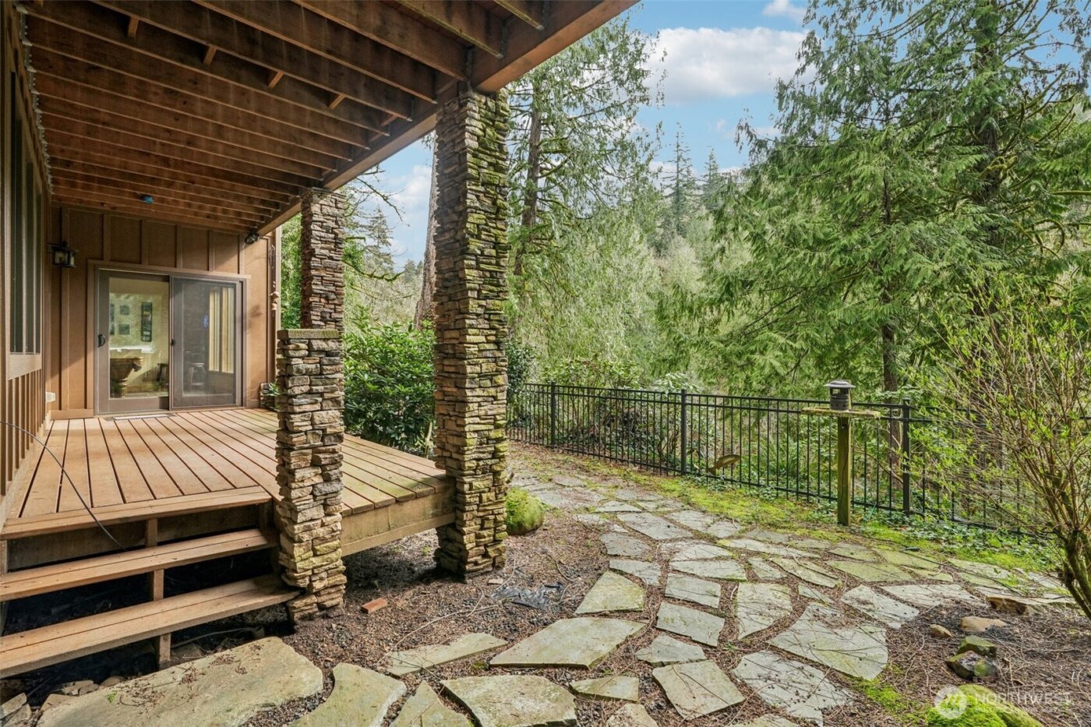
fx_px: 485
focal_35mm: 16
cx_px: 546
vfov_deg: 73.7
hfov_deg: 96.7
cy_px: 364
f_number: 8
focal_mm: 16
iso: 400
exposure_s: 1/25
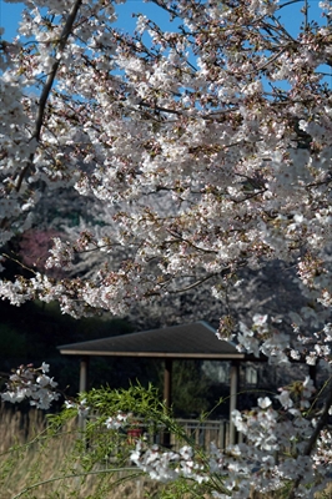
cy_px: 250
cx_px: 166
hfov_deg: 9.9
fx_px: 1912
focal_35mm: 138
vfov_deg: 14.9
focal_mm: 92
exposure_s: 1/1000
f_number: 8
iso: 400
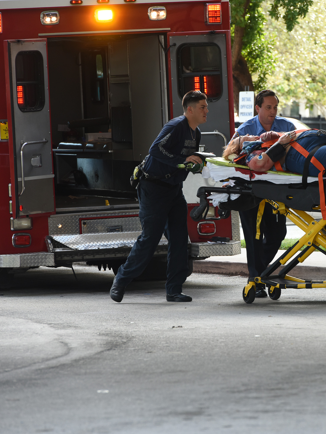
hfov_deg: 5.1
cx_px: 296
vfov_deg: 6.9
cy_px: 217
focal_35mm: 289
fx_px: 3629
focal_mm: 200
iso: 500
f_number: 6.3
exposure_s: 1/160
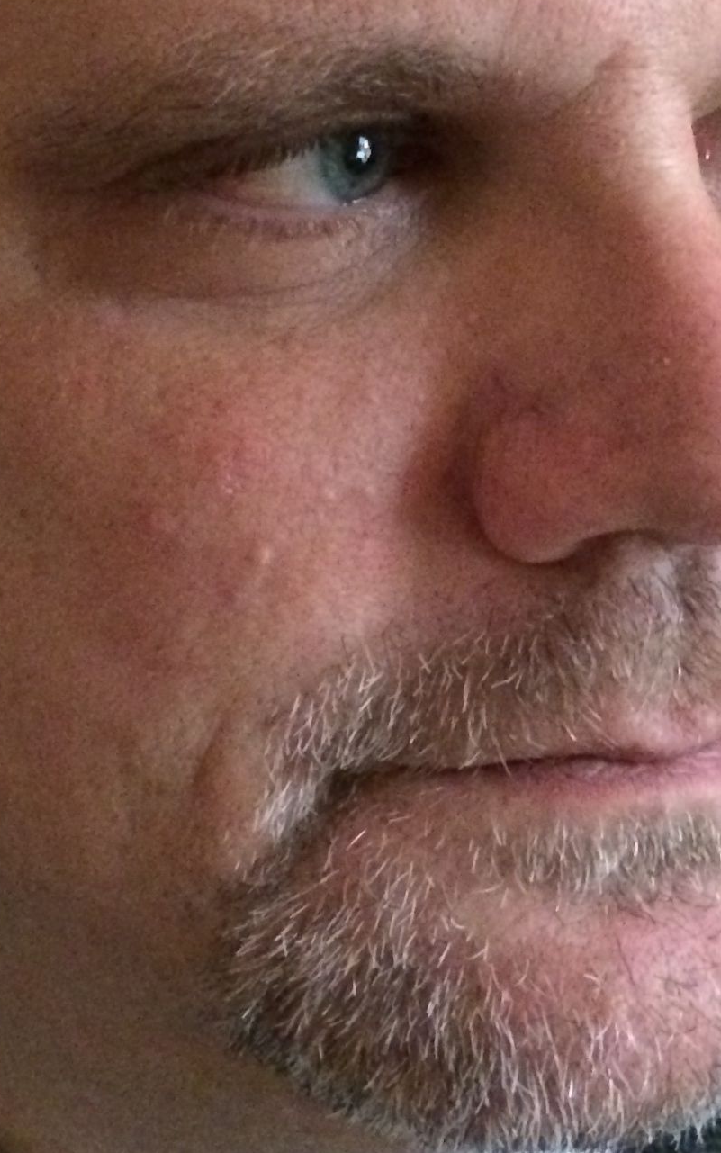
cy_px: 473
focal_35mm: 81
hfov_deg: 16.1
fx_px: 2546
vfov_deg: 25.5
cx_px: 318
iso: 1250
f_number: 2.2
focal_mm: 4.12
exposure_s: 1/15
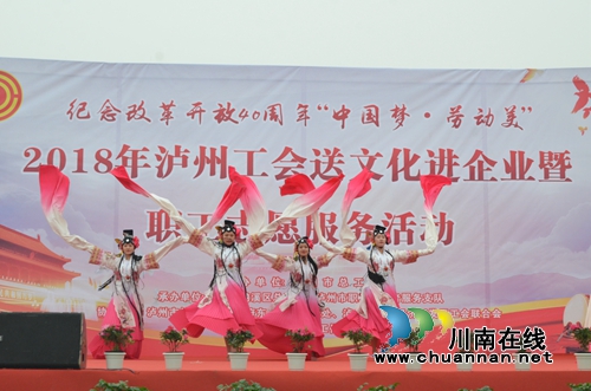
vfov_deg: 18.8
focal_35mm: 72
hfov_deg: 28.1
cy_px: 196
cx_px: 296
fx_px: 1179
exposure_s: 1/350
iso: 1250
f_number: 9.5
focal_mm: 48
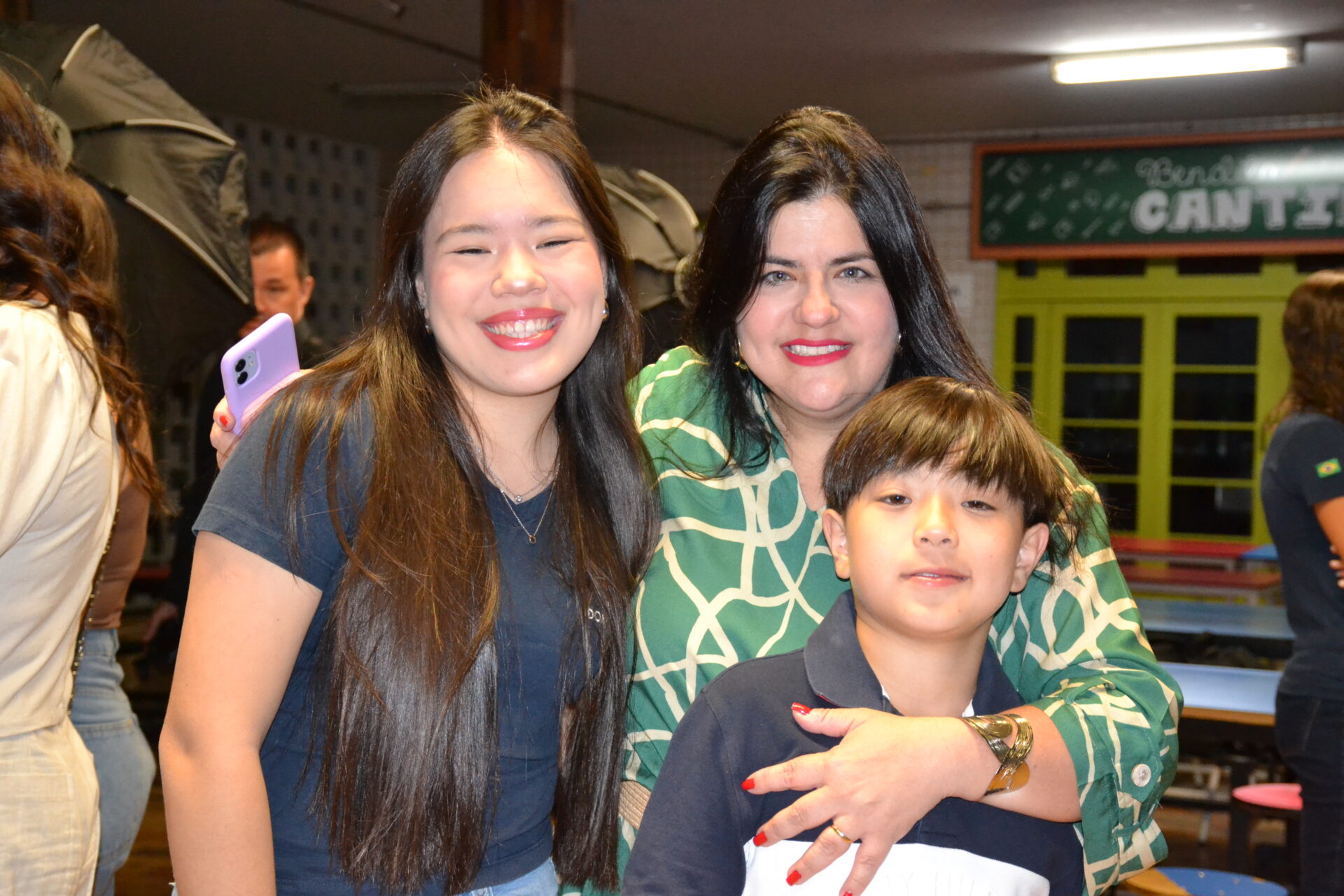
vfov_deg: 22.6
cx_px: 672
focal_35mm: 60
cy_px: 448
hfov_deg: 33.4
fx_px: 2240
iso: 3200
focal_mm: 40
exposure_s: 1/60
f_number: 4.5
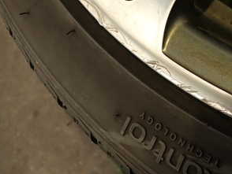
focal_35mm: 51
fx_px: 342
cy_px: 38
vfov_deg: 28.1
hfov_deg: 36.0
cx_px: 192
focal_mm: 4.5
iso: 200
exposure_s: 1/60
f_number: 2
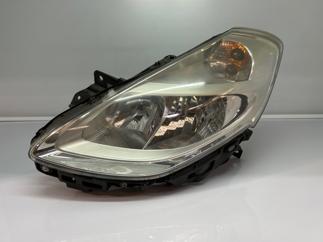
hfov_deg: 67.3
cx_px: 162
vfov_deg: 53.1
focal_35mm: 26
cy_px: 121
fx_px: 243
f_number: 1.5
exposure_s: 1/100
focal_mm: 5.7
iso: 50
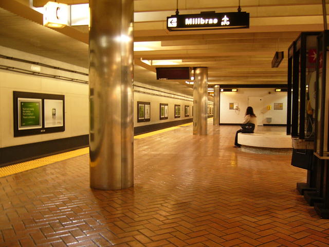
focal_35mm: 35
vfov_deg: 40.7
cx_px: 164
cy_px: 124
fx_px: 333
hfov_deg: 52.6
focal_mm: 5.8
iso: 200
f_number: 2.8
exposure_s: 1/8
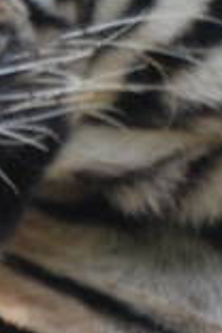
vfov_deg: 0.4
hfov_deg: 0.3
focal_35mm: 4619
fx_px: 42722
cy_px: 57
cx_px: -292
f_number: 5.6
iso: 400
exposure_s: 1/320
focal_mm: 300
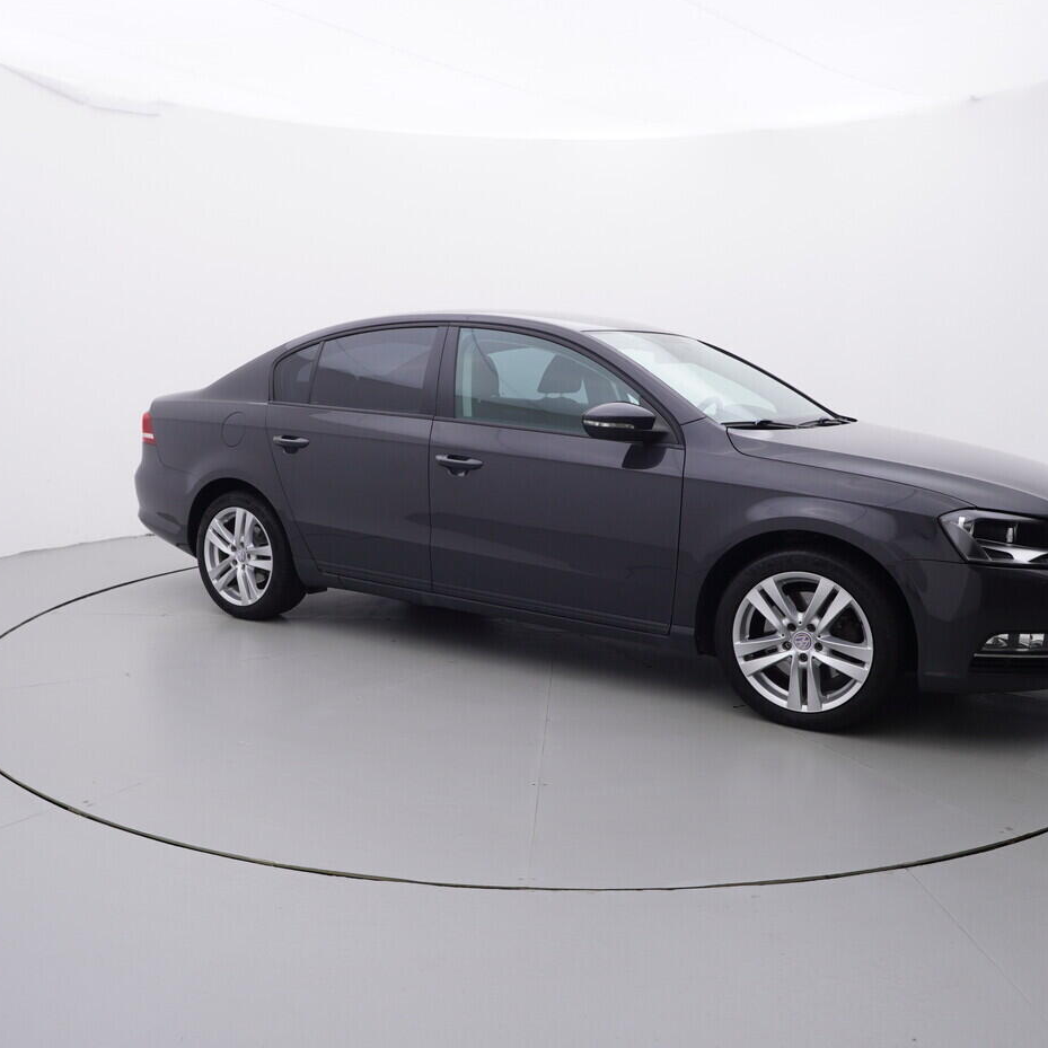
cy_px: 526
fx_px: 1016
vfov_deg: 54.6
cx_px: 526
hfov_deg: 54.6
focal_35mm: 30
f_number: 5
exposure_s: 1/80
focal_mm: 15
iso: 200
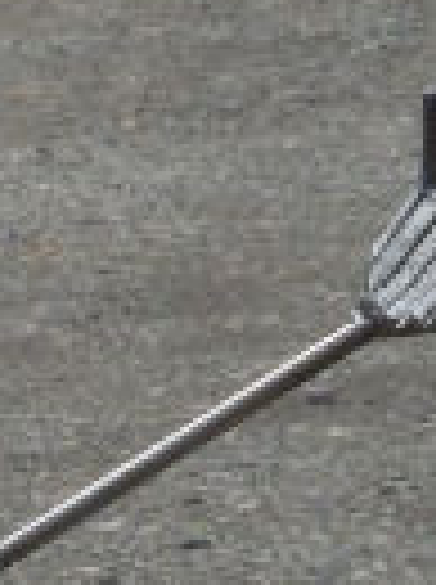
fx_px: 15687
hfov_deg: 1.6
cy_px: 1264
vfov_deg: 2.1
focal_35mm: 931
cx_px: -458
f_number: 4.9
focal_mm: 27.2
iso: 400
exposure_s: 1/500
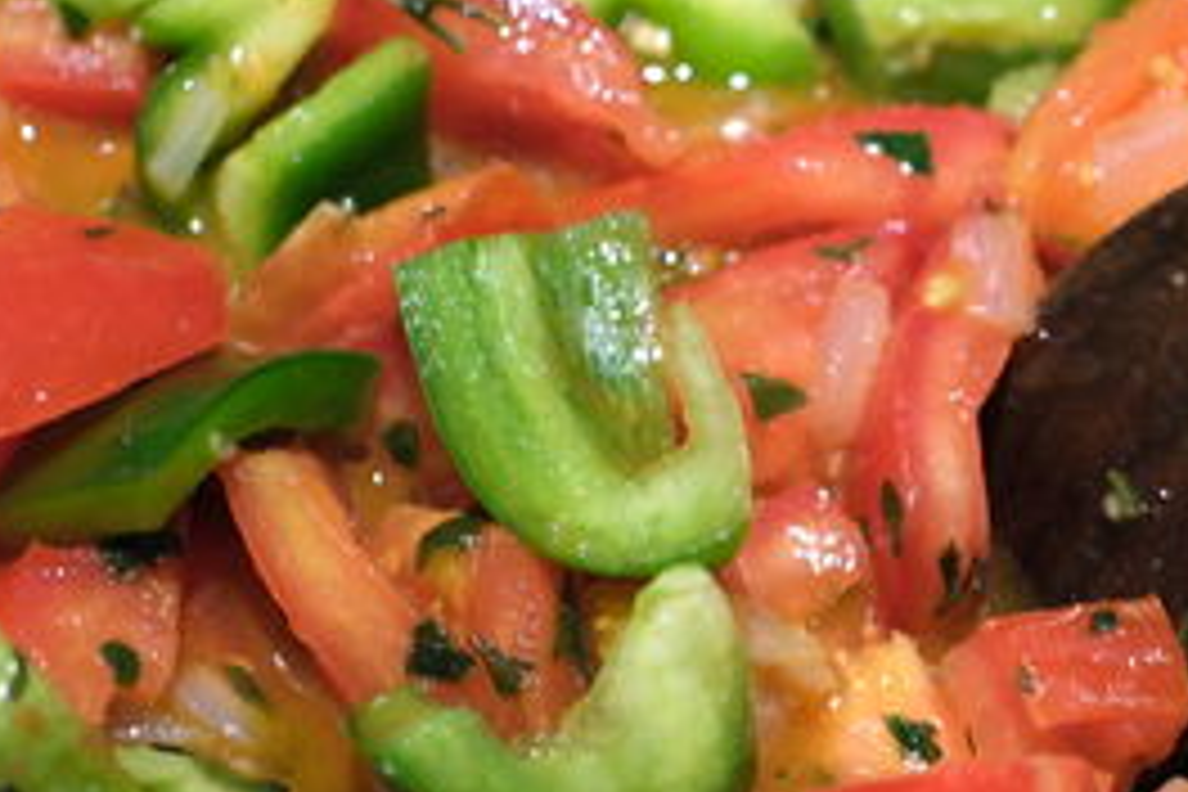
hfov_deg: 15.9
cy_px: 639
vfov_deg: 10.7
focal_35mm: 128
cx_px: 909
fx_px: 4224
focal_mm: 30
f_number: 2.8
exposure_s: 1/42
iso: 250
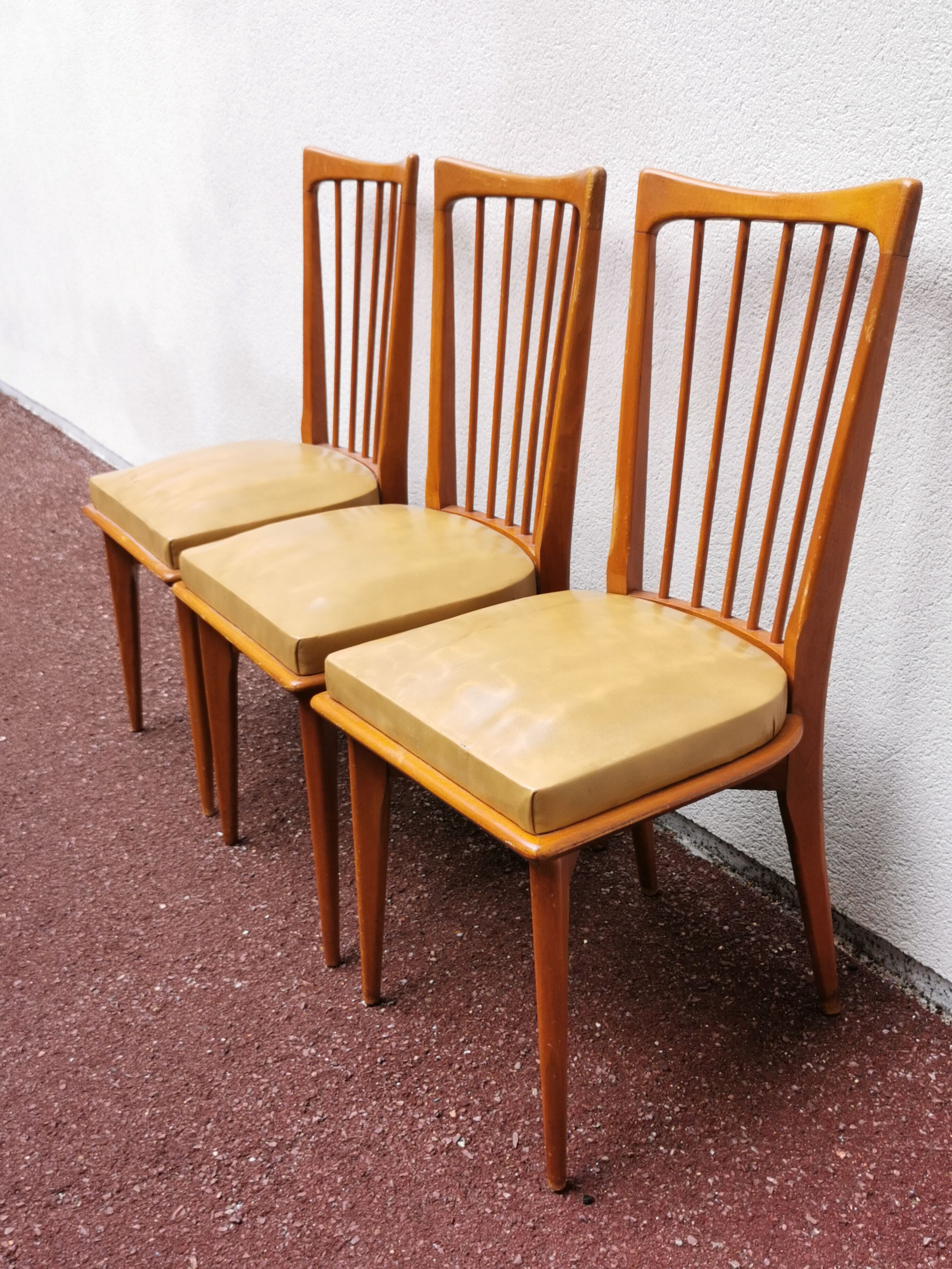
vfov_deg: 47.9
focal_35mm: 39
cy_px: 634
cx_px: 476
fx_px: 1430
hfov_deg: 36.8
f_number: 1.8
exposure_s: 1/284
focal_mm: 5.58
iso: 50
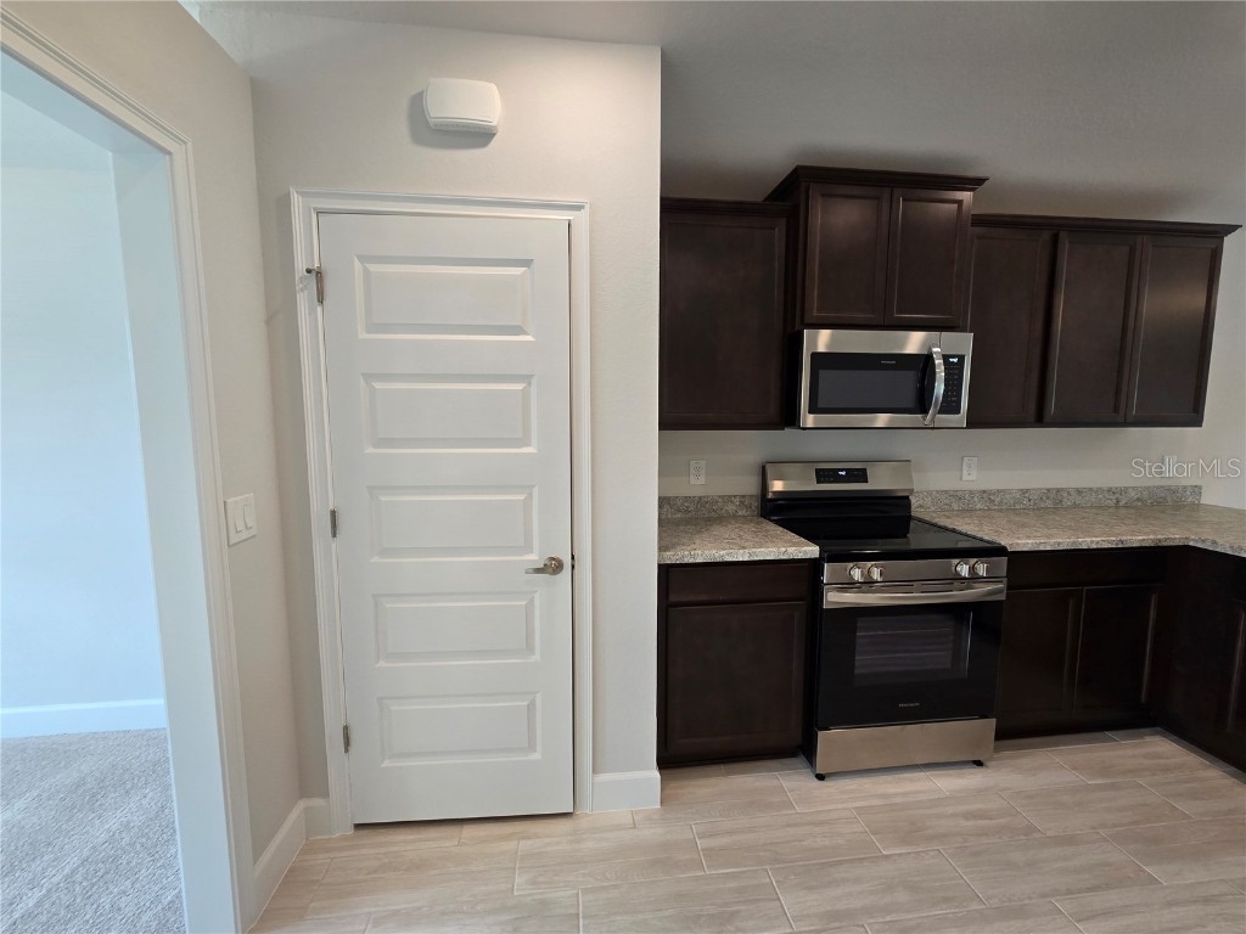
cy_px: 467
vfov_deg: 89.9
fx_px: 468
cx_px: 623
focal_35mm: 13
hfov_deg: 106.2
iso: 125
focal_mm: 2.2
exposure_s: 1/60
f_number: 2.2
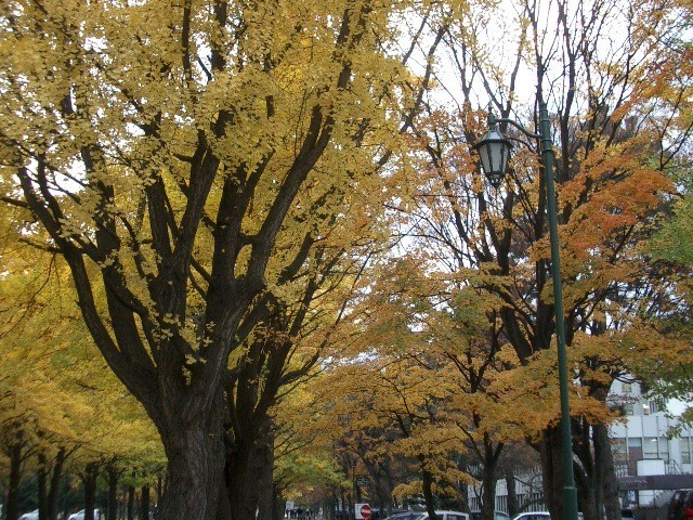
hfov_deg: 38.9
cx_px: 346
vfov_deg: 29.7
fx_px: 981
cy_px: 260
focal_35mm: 49
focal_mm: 8.2
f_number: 3.1
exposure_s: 1/30
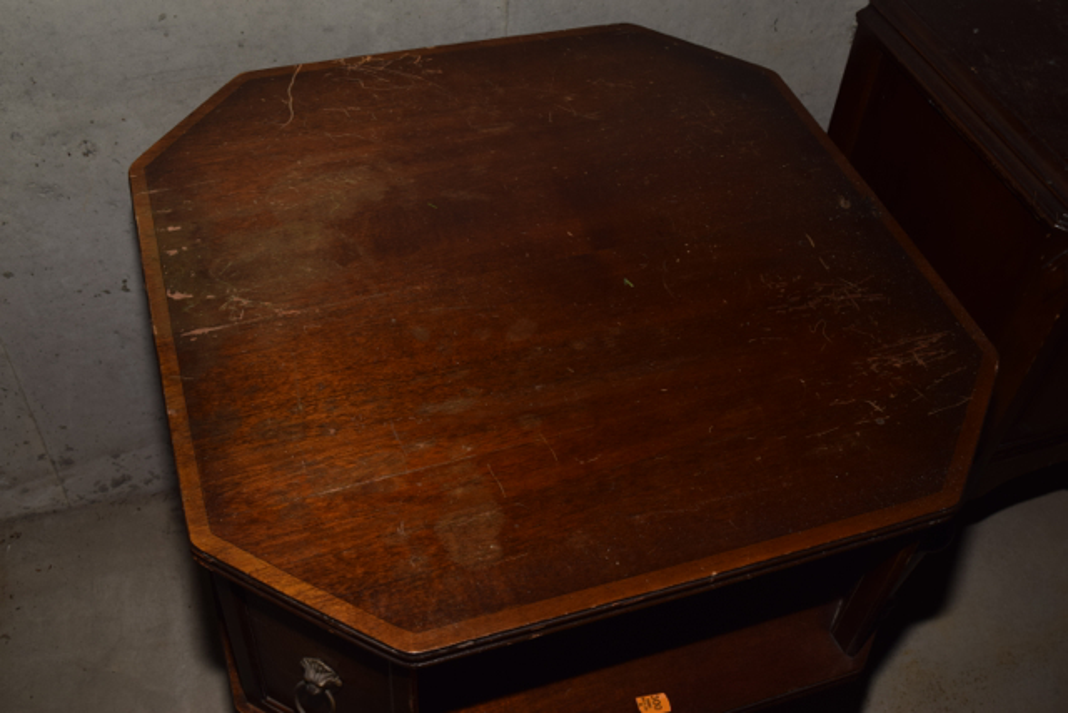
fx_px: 1157
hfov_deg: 49.5
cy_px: 356
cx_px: 534
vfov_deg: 34.2
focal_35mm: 39
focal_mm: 26
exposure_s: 1/125
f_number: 9
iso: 100
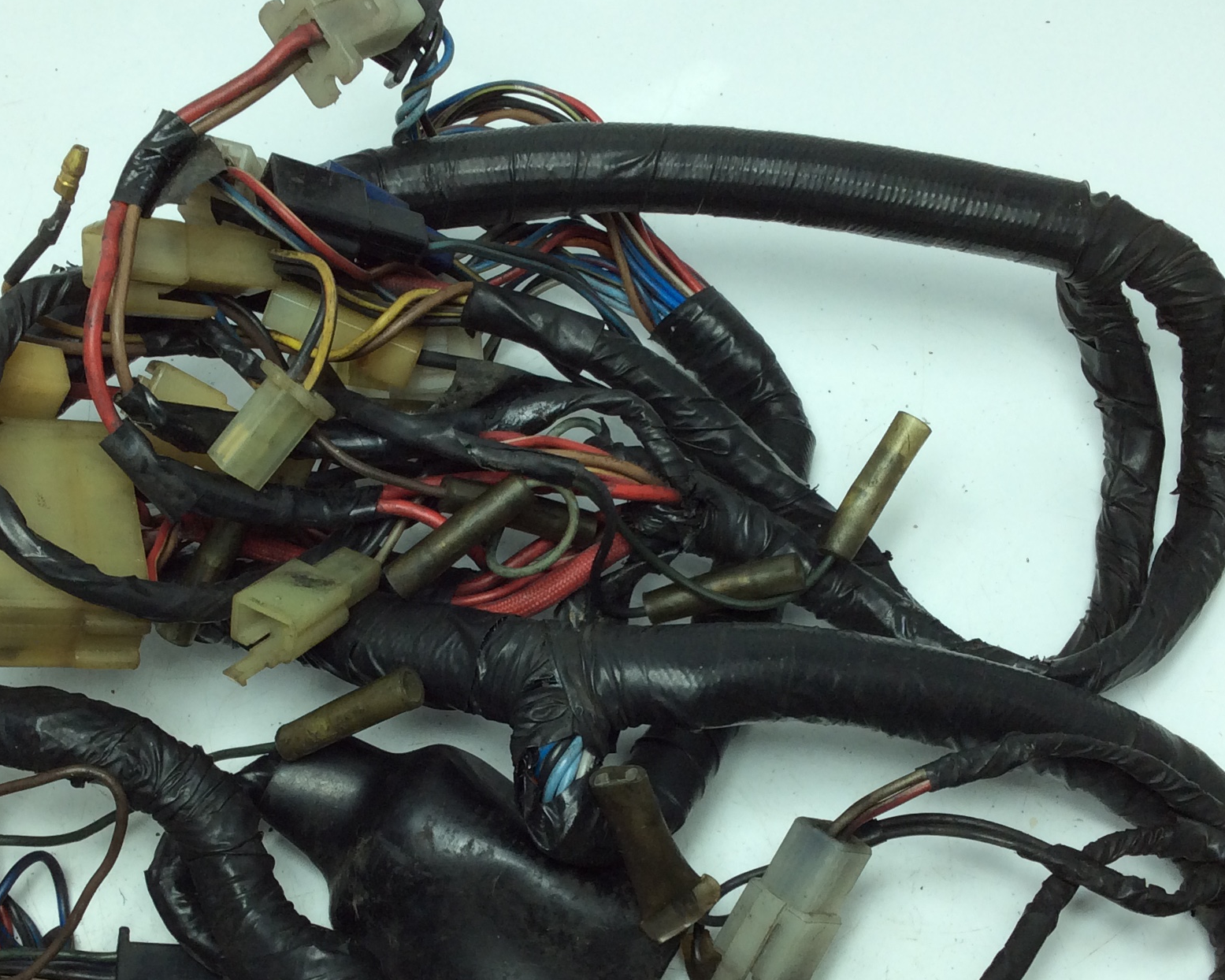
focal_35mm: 52
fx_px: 1885
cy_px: 659
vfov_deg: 28.9
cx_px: 487
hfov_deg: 35.9
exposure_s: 1/262
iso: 32
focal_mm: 3.3
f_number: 2.4
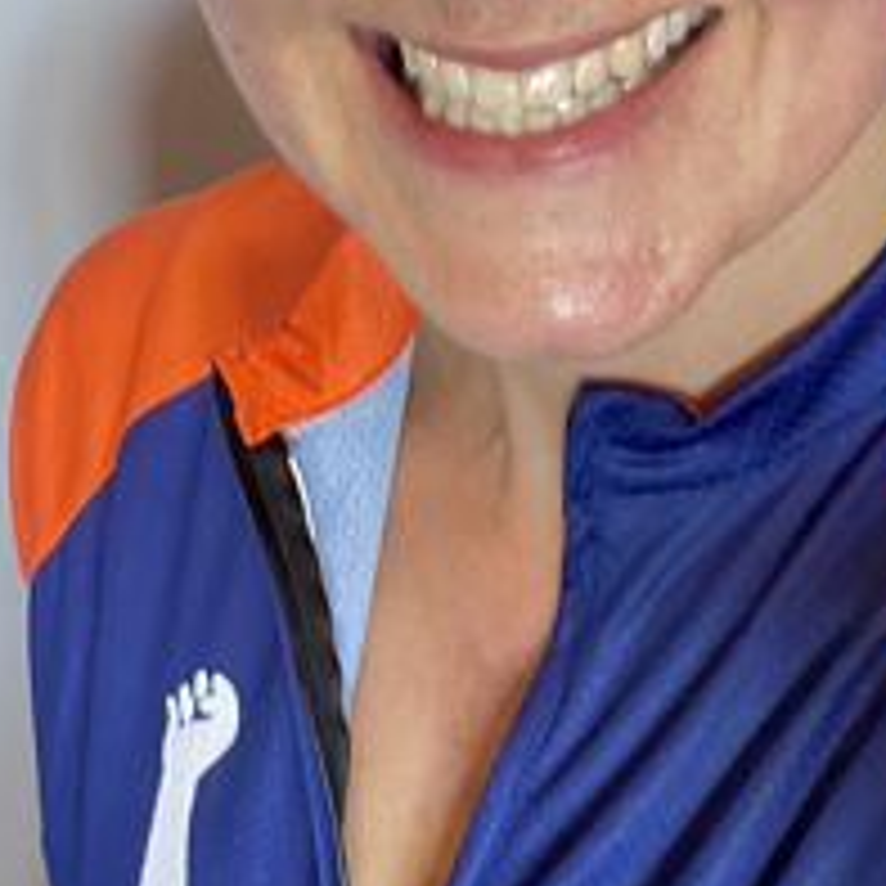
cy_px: 596
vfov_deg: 21.8
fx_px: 2288
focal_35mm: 79
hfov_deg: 21.8
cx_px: 288
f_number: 2.2
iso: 320
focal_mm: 2.71
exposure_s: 1/40
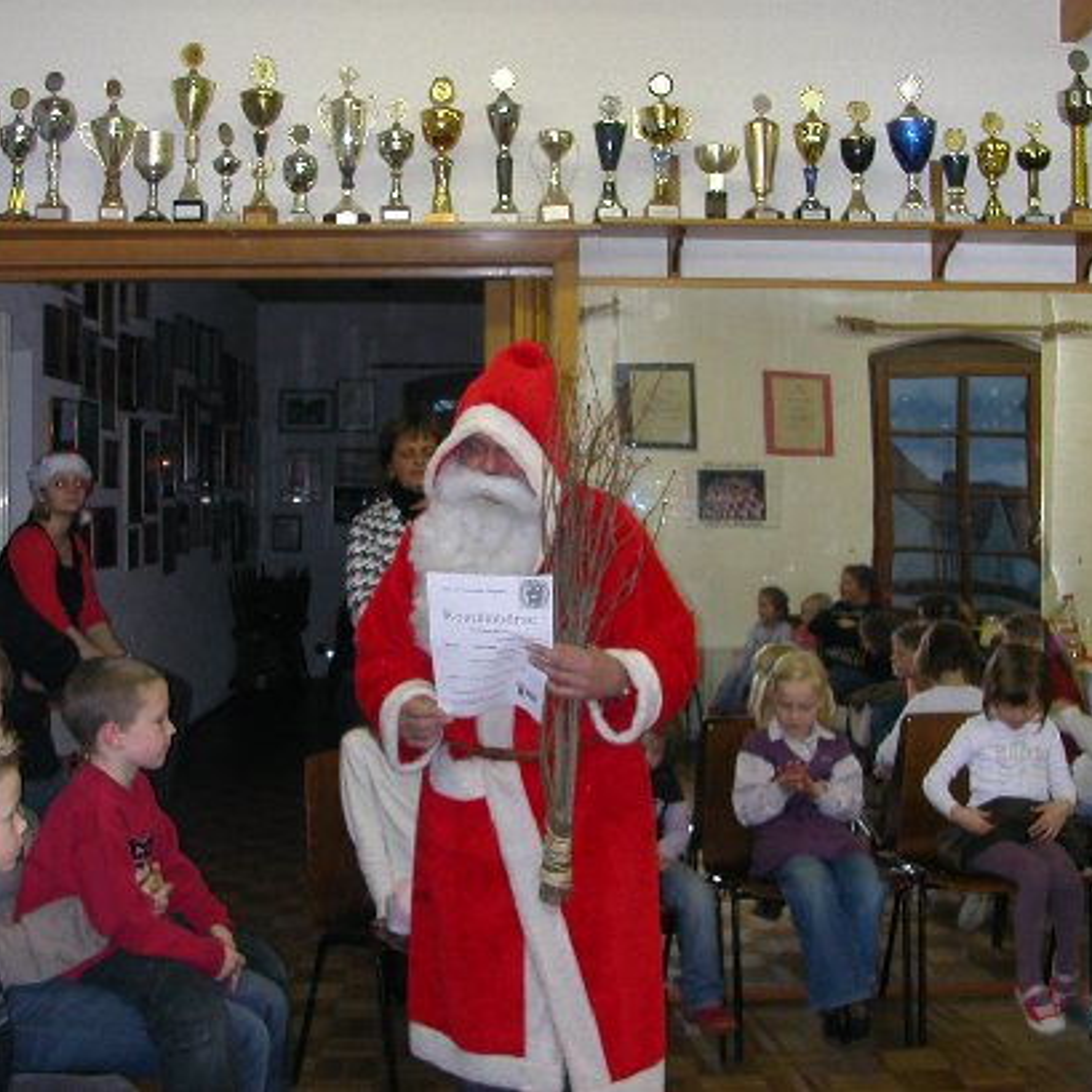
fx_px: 1570
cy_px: 545
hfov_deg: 38.3
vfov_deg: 38.3
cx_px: 561
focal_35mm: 44
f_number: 2.7
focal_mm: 5.6
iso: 160
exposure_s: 1/59.9
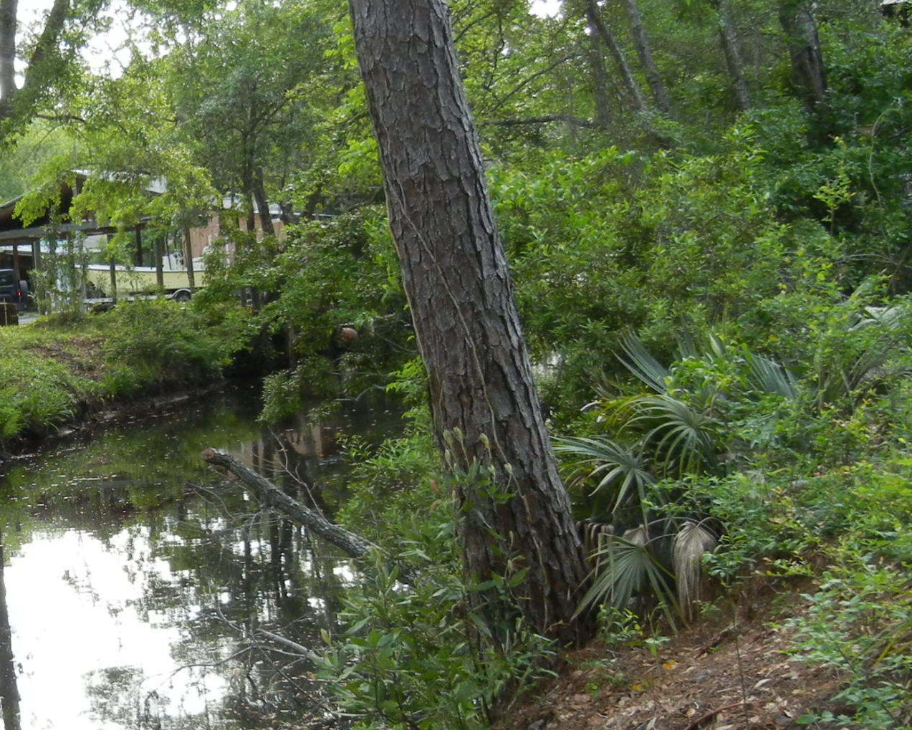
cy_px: 545
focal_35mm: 69
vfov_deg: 22.0
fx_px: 1863
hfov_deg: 25.5
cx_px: -94
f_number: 3.5
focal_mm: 5.4
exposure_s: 1/206
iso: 200
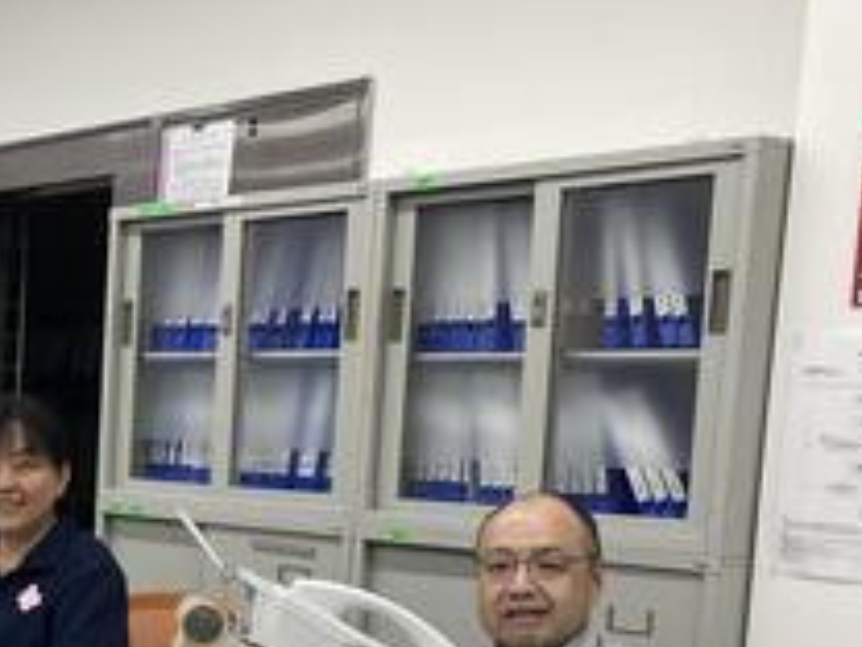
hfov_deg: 23.8
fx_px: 1868
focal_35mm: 75
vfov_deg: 19.0
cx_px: -153
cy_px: 684
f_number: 1.8
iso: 40
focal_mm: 4.25
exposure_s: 1/100
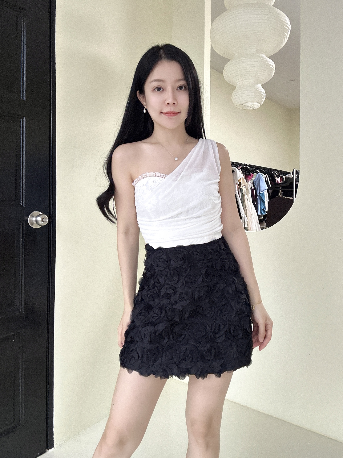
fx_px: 304
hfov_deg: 58.9
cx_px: 172
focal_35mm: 23
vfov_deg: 73.9
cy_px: 229
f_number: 1.9
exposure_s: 1/60
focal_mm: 2.69
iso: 250
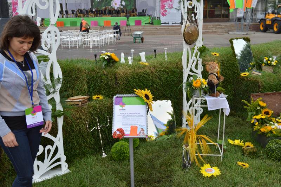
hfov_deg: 49.6
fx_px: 304
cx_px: 140
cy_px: 94
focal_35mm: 39
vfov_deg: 34.2
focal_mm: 26
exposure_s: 1/160
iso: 100
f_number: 6.3
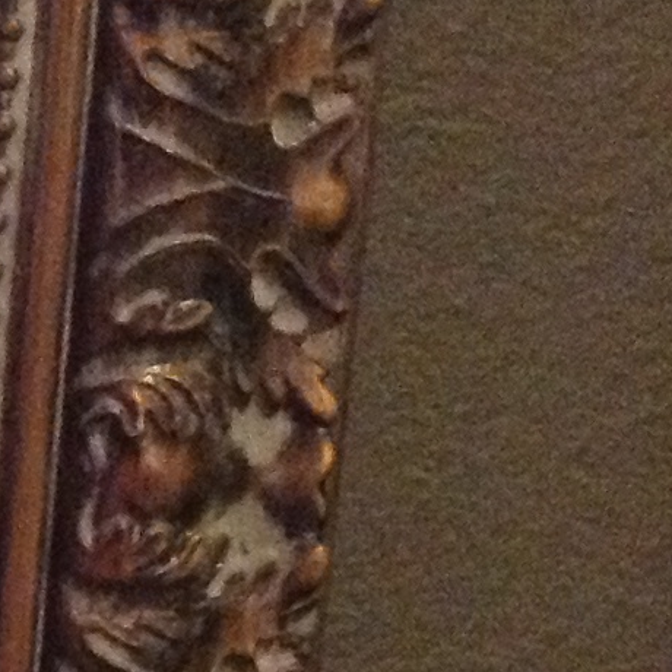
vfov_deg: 9.8
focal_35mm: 174
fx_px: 3822
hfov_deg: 9.2
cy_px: 941
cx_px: -836
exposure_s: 1/15
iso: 640
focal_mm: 4.28
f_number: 2.4
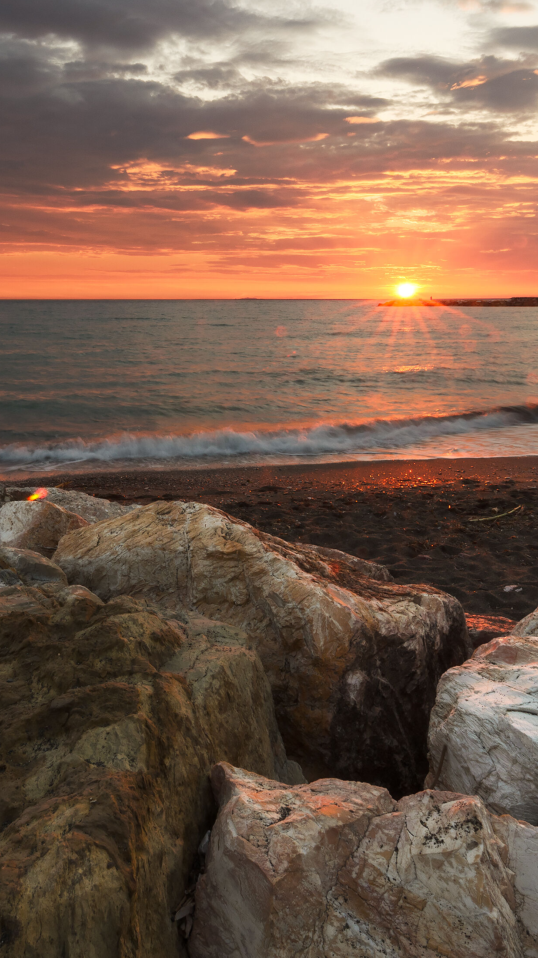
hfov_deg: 47.7
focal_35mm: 24
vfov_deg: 76.3
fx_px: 609
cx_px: 265
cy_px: 474
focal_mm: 14
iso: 100
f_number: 22
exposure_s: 1/4
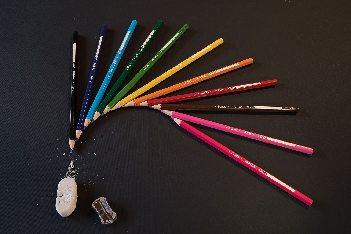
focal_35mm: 35
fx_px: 341
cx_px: 176
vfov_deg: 37.9
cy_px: 117
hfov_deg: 54.4
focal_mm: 23.3
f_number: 13
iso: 200
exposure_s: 1/2
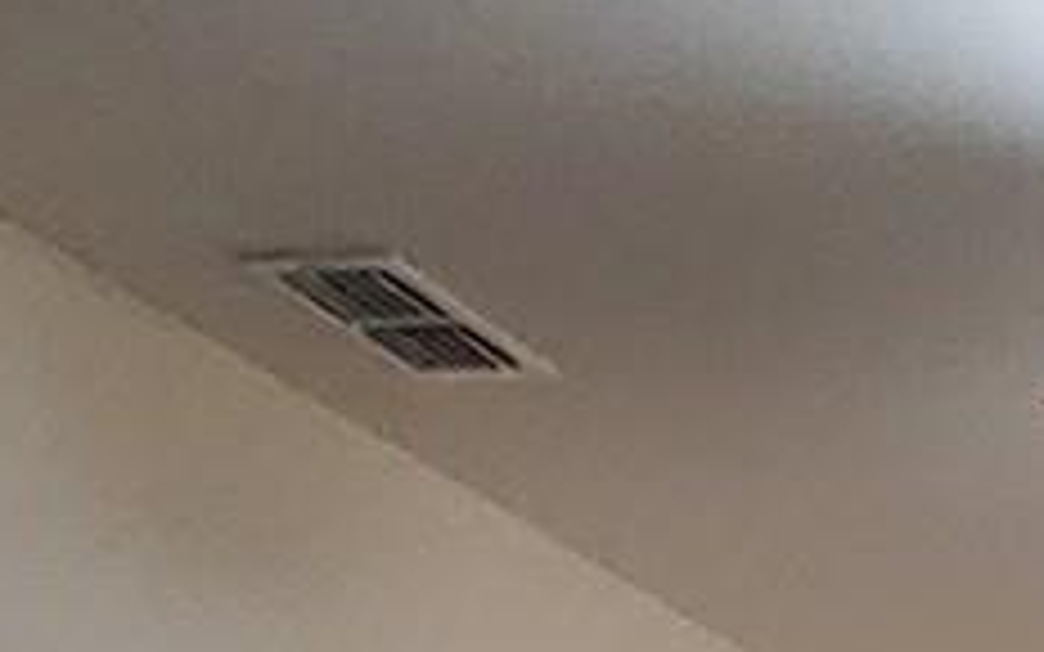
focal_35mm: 95
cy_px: 1956
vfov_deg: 10.1
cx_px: 1894
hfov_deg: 17.6
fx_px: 2703
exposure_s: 1/30
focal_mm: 1.13
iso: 250
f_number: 2.2
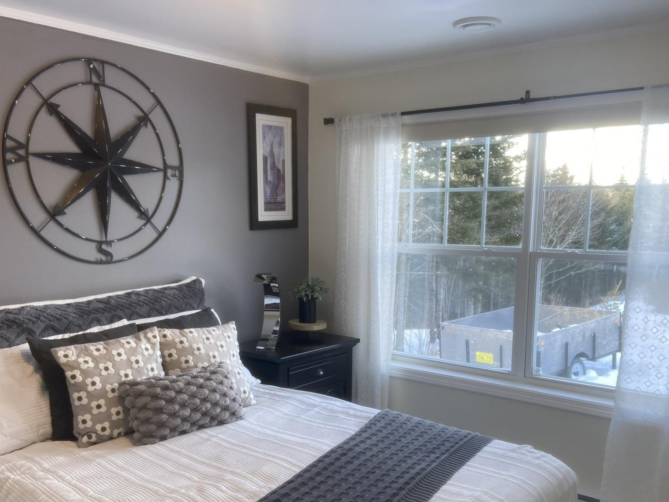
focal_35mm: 35
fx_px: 676
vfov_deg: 40.3
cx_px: 328
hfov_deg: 52.6
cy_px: 323
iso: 64
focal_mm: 4.25
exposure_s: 1/120
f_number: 1.8
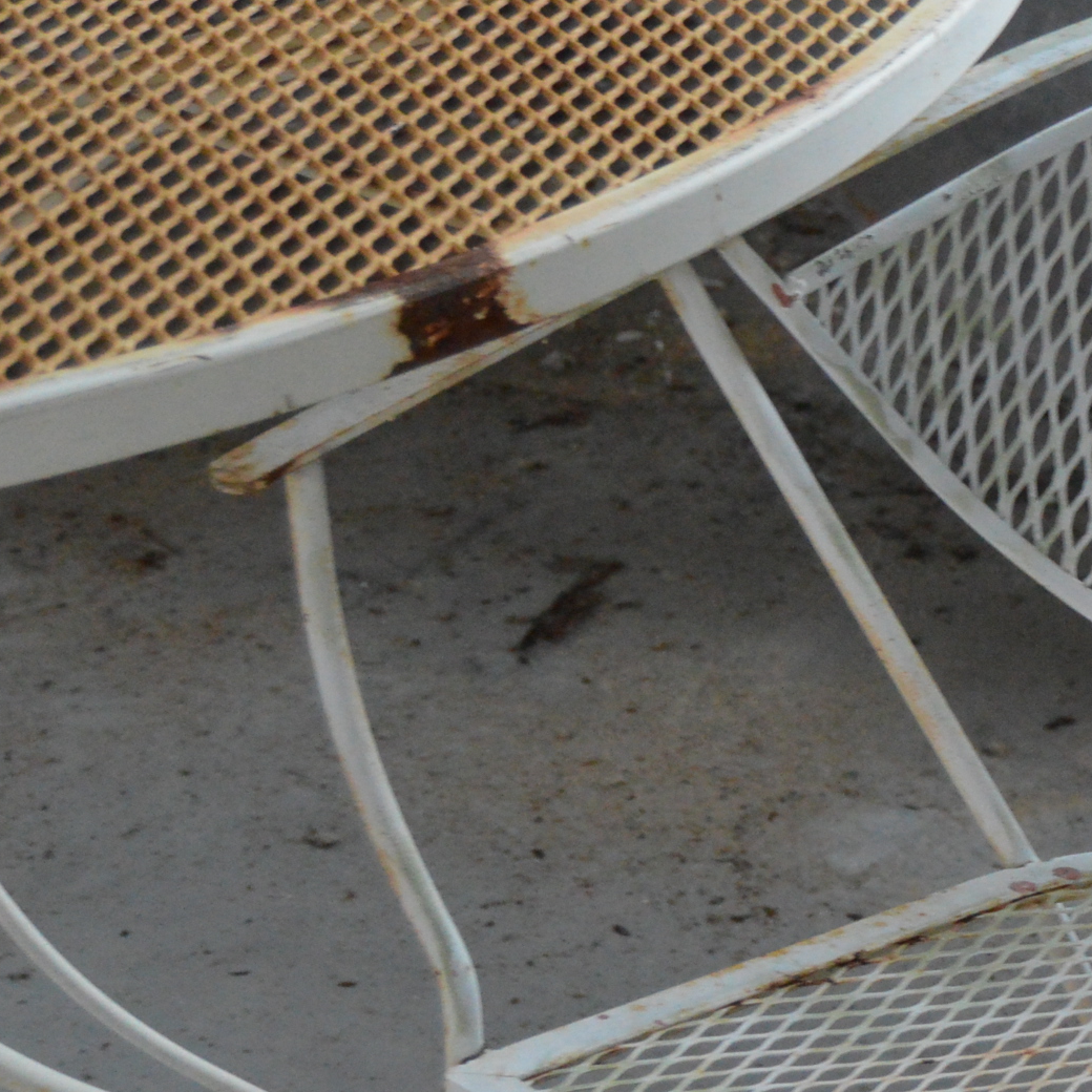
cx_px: 1563
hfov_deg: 12.0
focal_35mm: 140
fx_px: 4997
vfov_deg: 12.5
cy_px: 563
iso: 2500
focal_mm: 38
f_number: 4.8
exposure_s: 1/60
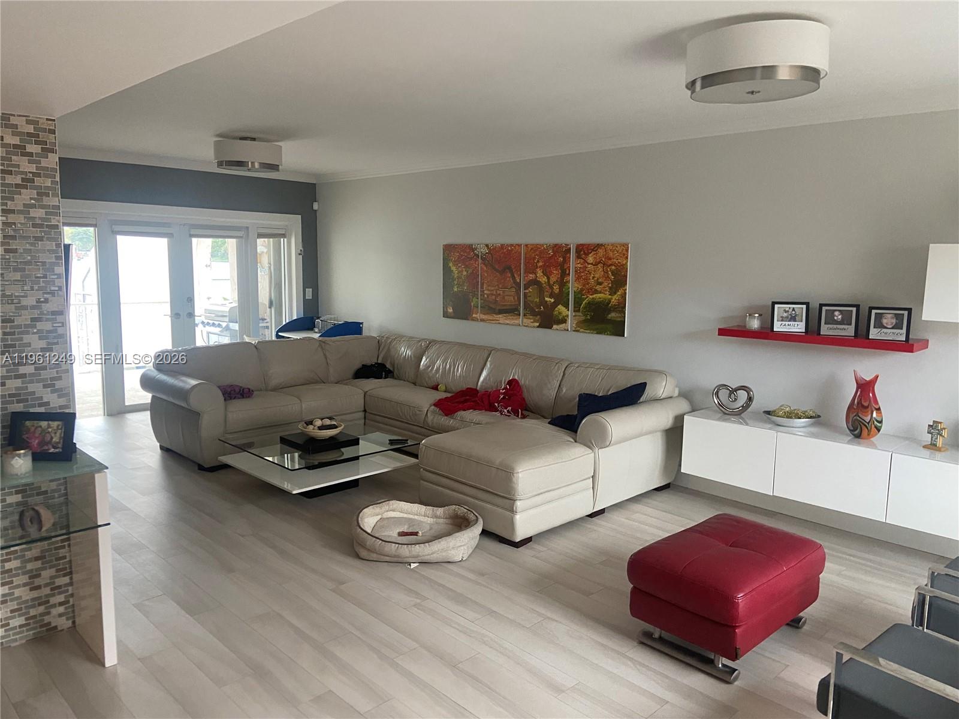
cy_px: 360
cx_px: 480
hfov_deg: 67.3
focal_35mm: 26
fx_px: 720
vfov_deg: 53.1
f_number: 1.8
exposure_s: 1/60
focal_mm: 4.25
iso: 250
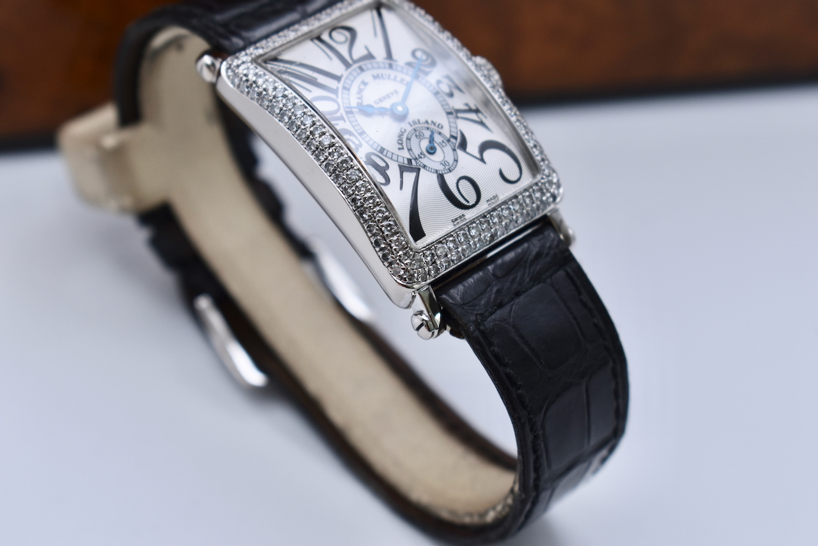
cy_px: 273
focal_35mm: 82
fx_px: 1875
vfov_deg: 16.6
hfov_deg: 24.6
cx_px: 409
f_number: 7.1
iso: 400
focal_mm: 55
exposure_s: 1/125
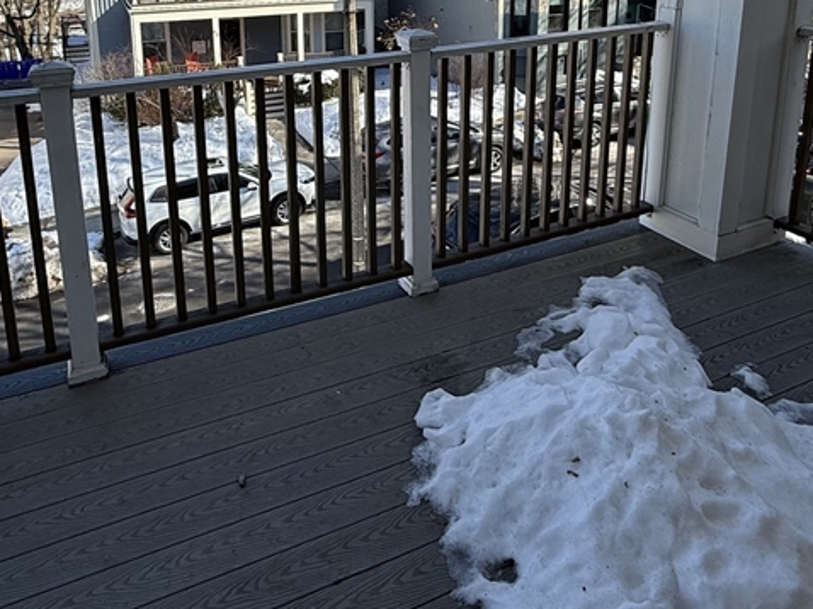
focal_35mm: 30
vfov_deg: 43.2
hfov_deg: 59.9
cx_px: 383
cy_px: 73
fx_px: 704
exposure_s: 1/1211
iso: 50
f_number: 2.2
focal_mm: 2.22
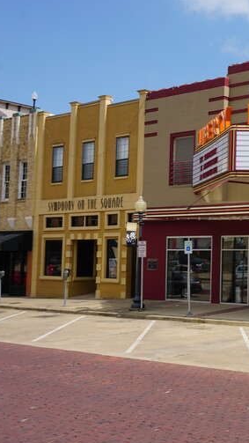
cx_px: 341
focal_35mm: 50
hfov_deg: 21.2
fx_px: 587
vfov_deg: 41.3
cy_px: 217
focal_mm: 20
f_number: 11
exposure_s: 1/160
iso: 100
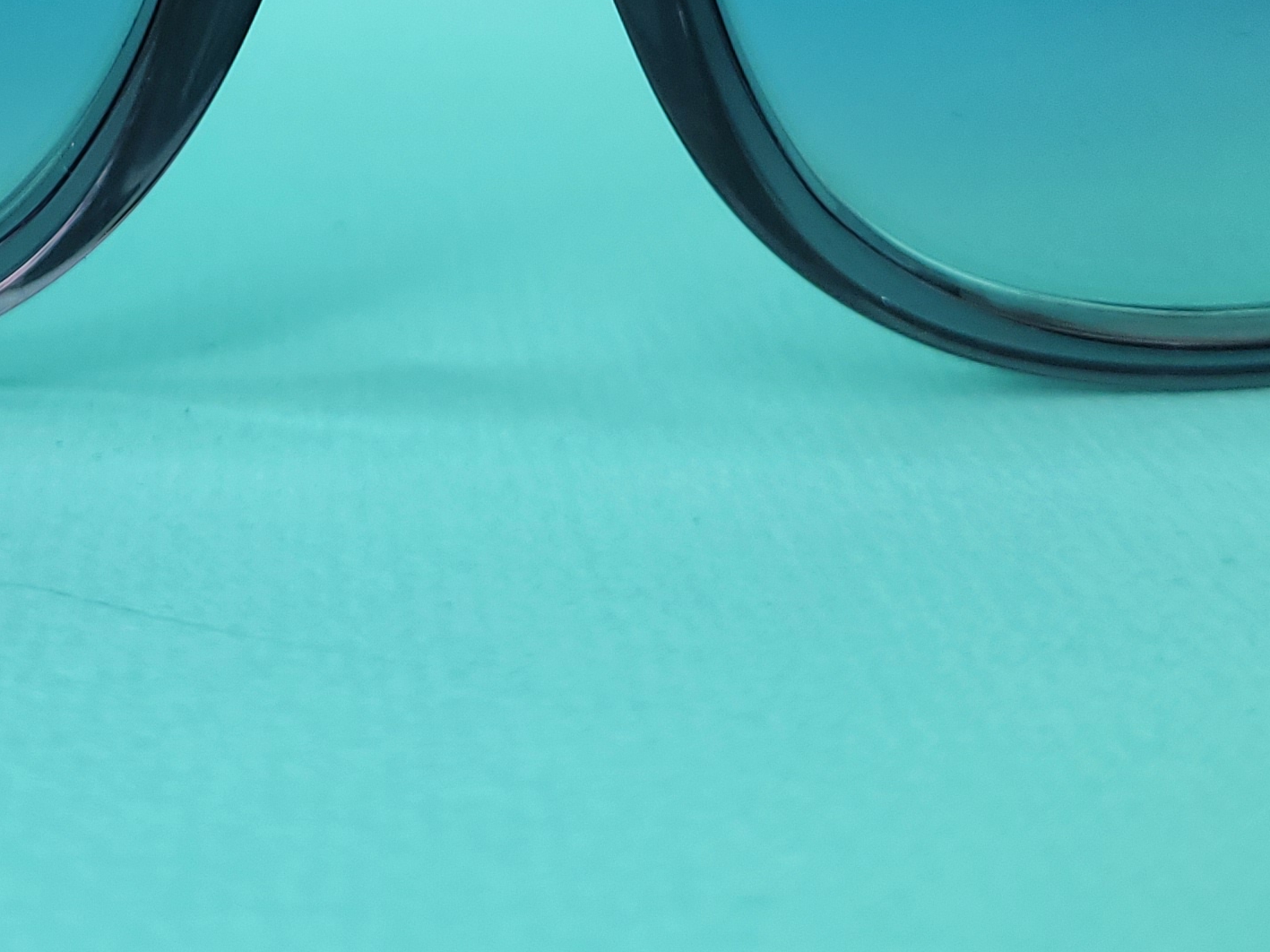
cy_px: -245
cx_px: 357
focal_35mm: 74
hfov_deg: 26.1
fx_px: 2714
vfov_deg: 18.6
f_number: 1.8
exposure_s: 1/100
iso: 100
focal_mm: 5.4
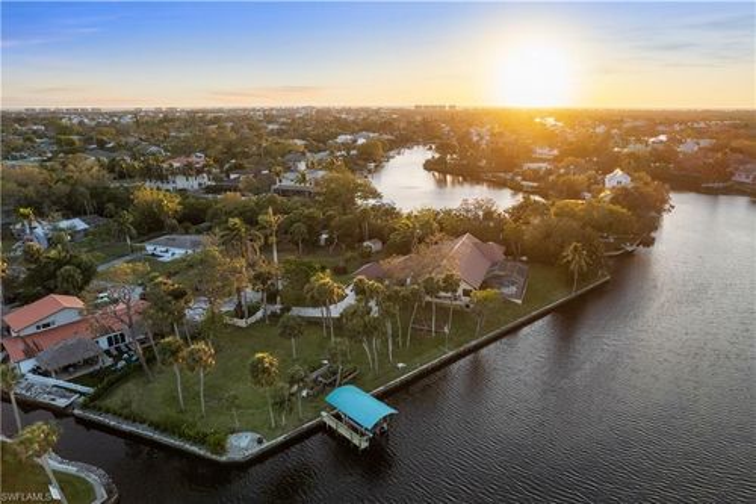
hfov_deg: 78.6
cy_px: 252
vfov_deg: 57.2
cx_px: 378
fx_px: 462
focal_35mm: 22
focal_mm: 8.38
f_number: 2.8
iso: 100
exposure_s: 1/1000
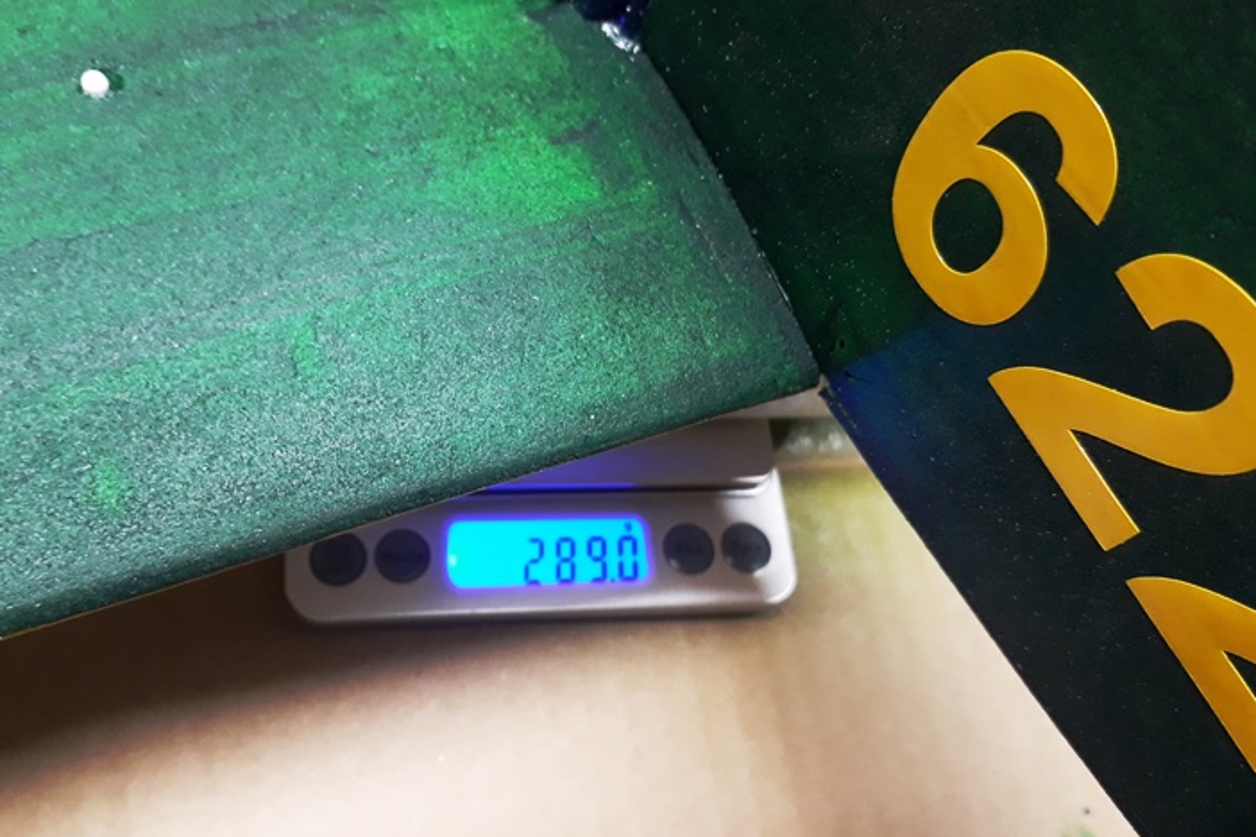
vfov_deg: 41.1
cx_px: 549
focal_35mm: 32
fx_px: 1116
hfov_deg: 58.5
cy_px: 397
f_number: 1.9
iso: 250
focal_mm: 3.6
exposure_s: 1/17
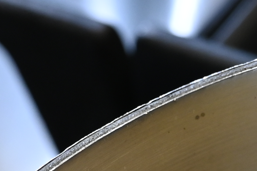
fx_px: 2491
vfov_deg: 3.8
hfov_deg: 5.8
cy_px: 550
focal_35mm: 349
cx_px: 450
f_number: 5
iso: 800
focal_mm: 50
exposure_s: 1/100
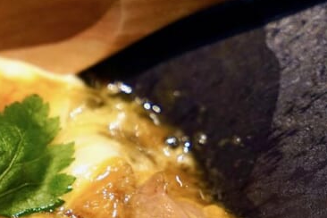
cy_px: 170
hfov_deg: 16.1
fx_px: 1135
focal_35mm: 125
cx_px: -4
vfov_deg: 10.9
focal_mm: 29.8
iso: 800
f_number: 2.8
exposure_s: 1/50
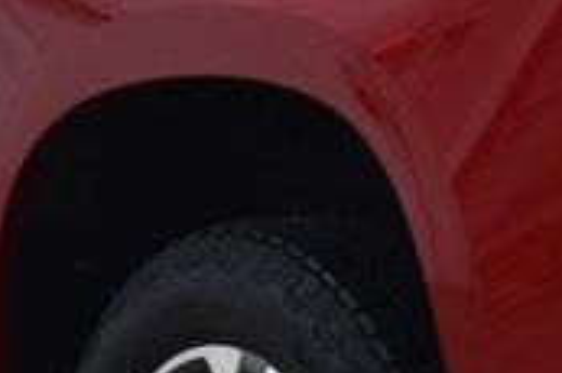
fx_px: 4991
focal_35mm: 320
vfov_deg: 4.3
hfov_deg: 6.4
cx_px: 439
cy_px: -63
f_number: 6.3
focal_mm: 36
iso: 560
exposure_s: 1/15
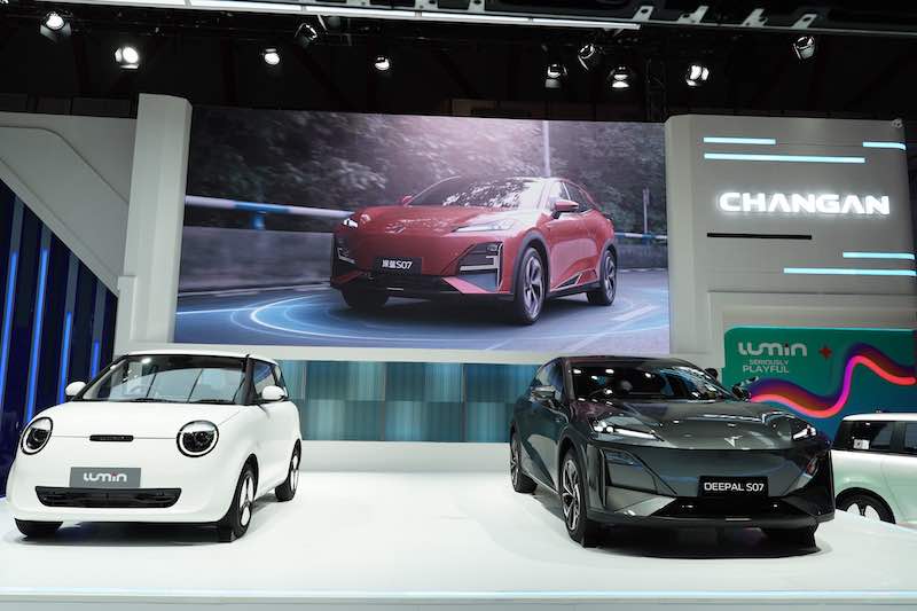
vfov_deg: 51.3
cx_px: 458
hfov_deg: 71.5
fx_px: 637
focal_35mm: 25
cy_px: 306
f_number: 7.1
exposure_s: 1/160
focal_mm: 25
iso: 500
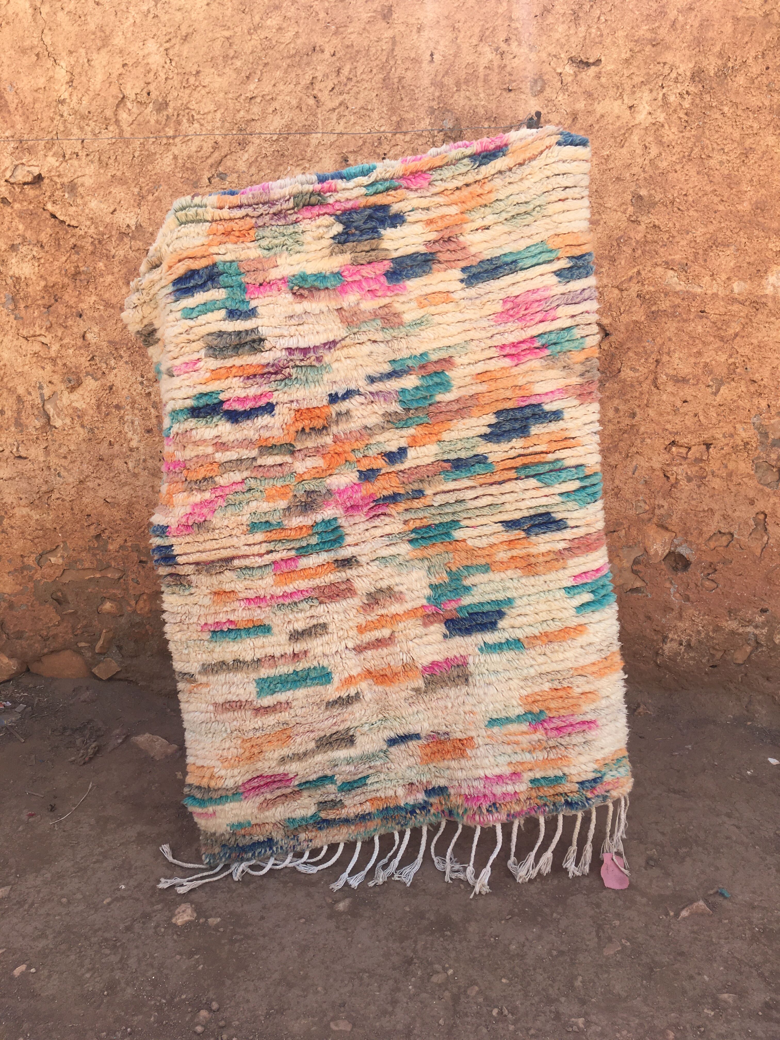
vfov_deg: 61.7
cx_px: 390
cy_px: 520
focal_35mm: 29
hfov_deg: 48.2
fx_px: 871
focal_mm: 4.15
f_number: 2.2
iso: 25
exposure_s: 1/527
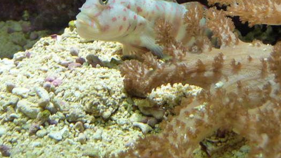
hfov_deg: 33.2
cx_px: 171
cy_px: 77
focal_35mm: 63
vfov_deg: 19.1
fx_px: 469
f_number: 2.8
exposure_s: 1/30
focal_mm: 4.8
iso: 250
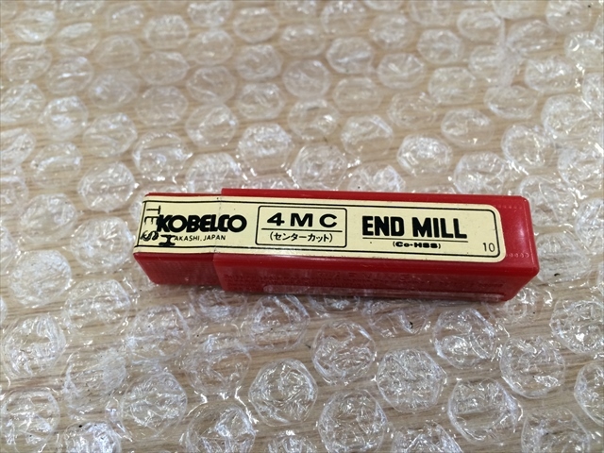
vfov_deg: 48.2
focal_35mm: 29
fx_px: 506
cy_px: 226
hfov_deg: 61.7
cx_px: 302
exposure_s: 1/30
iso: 40
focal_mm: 4.15
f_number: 2.2
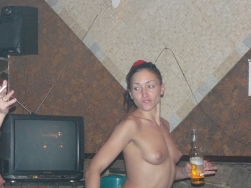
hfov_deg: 17.7
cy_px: 81
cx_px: 108
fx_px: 805
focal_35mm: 111
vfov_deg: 13.3
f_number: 3.2
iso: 400
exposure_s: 1/20
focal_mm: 15.2
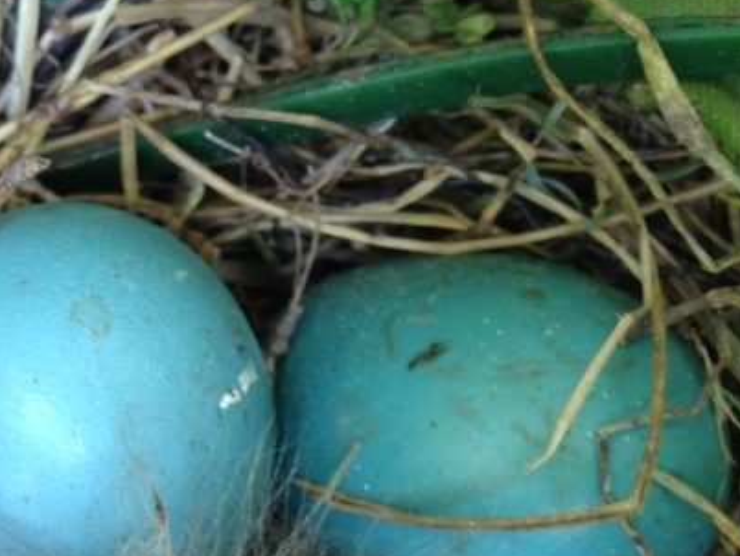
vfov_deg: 14.7
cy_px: 753
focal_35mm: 96
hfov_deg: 19.3
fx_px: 2053
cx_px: -134
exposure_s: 1/20
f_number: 2.4
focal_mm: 4.12
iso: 80
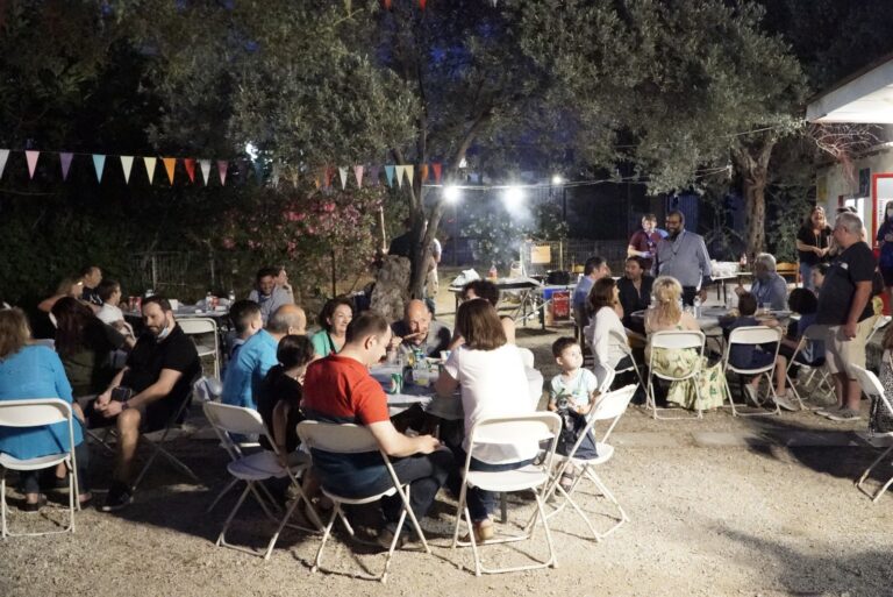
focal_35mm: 33
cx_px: 446
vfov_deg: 40.0
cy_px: 298
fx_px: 819
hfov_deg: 57.2
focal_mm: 22
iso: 20000
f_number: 5
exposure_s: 1/80
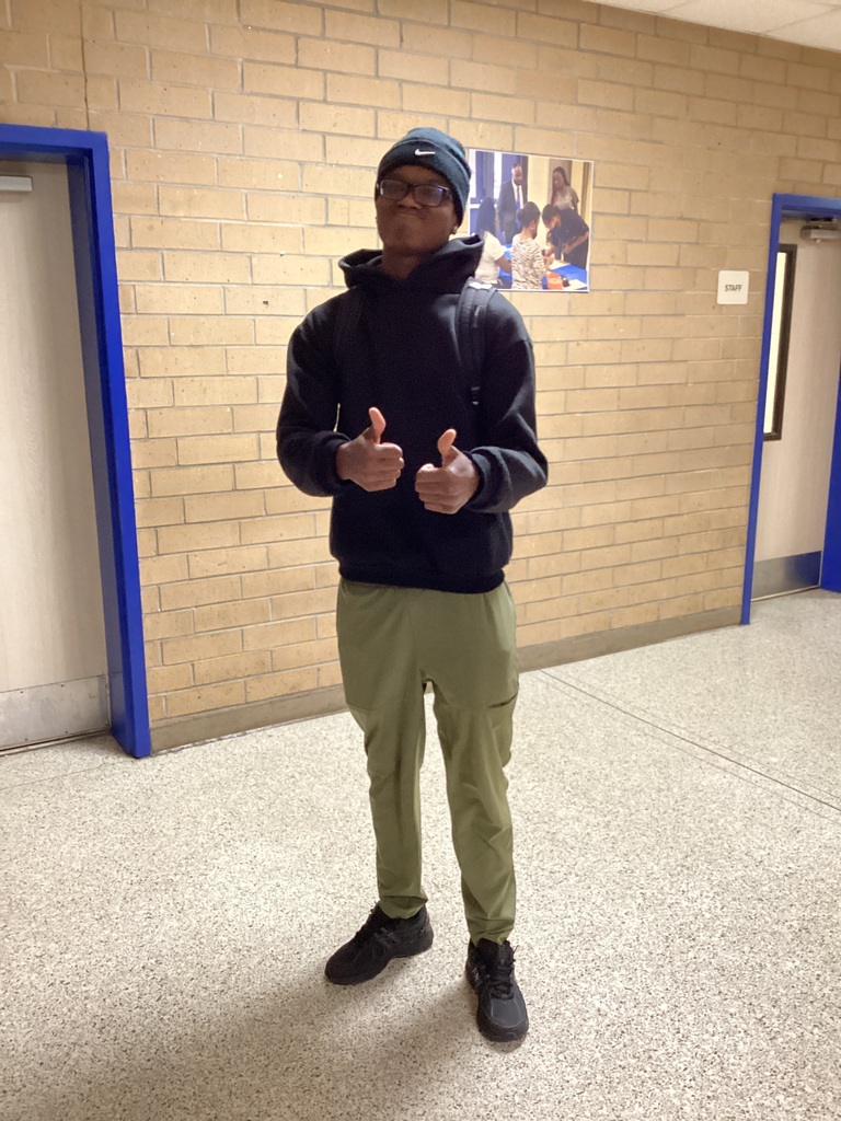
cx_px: 420
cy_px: 560
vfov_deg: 58.4
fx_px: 1004
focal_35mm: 31
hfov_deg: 45.4
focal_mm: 3.3
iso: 250
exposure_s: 1/40
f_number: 2.4
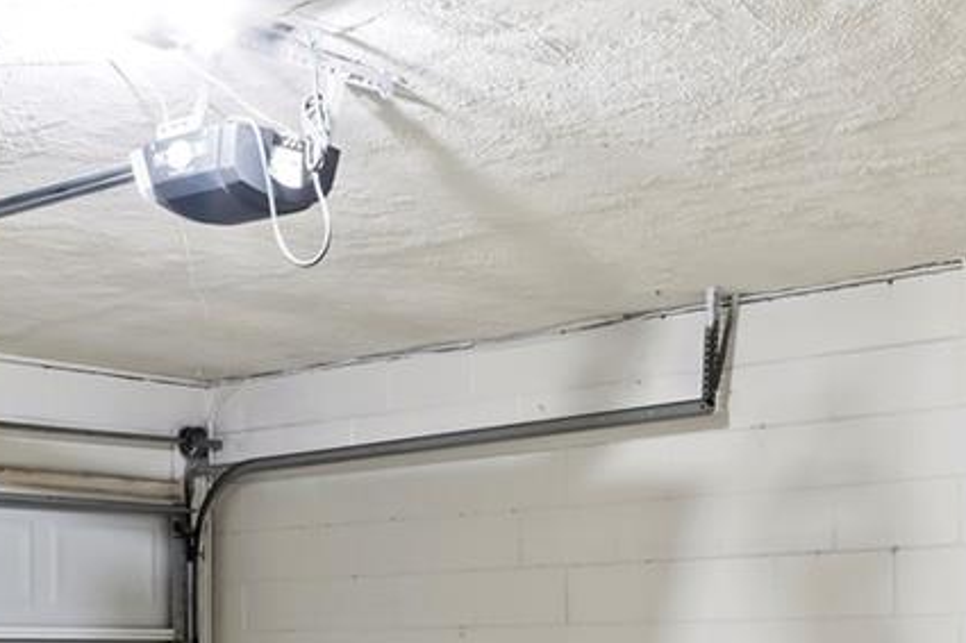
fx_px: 1767
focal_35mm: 66
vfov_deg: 19.1
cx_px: 368
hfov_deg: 30.5
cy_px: 841
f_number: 8
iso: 200
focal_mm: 17.5
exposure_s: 1.3
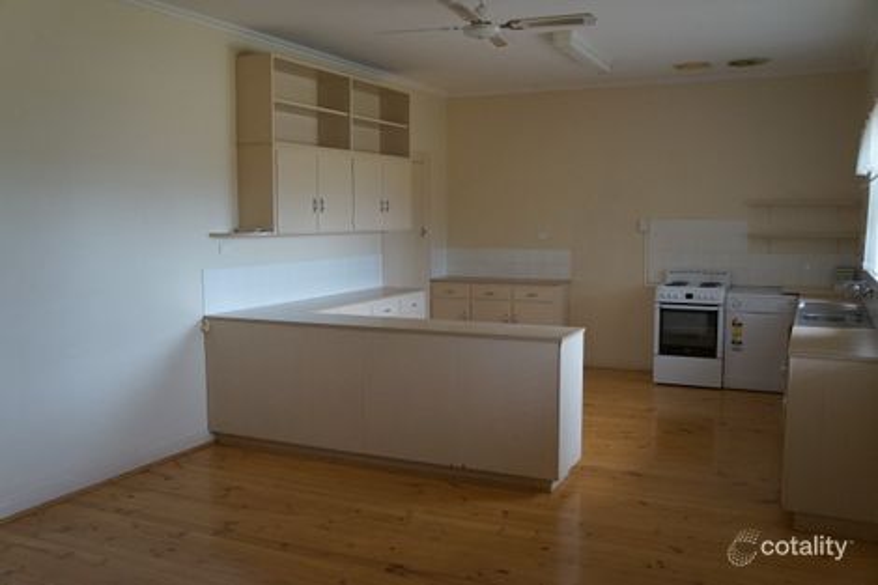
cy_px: 292
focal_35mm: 32
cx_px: 439
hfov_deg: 59.5
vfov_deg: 41.7
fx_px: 768
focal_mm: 21
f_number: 4
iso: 1600
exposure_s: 1/160
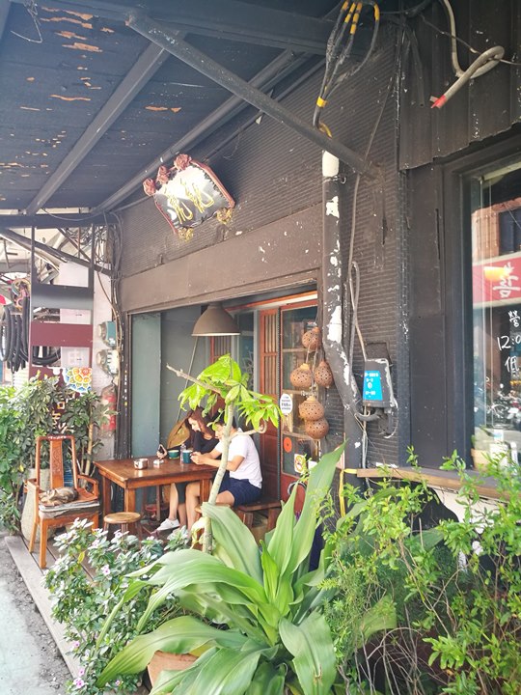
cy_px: 348
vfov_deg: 65.3
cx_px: 260
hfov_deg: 51.4
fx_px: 542
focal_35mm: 27
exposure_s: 1/60
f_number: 2.2
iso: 160
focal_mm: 4.5
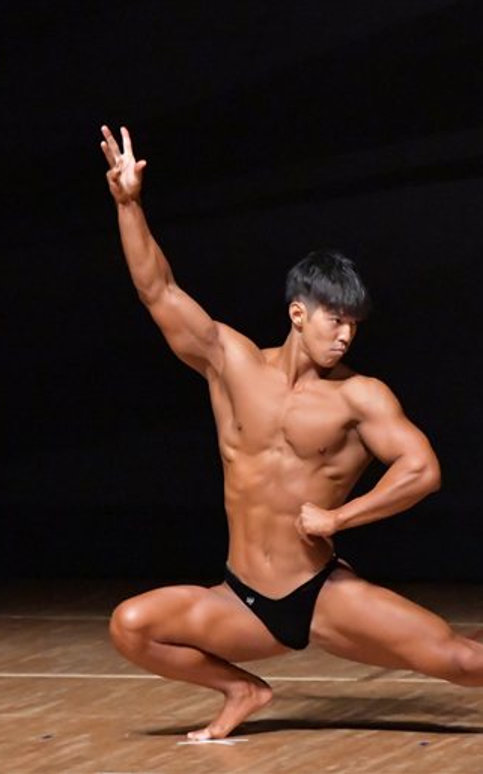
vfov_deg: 4.6
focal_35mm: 461
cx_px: 302
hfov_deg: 2.8
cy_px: 387
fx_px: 9715
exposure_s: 1/400
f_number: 5.6
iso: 12800
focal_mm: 200
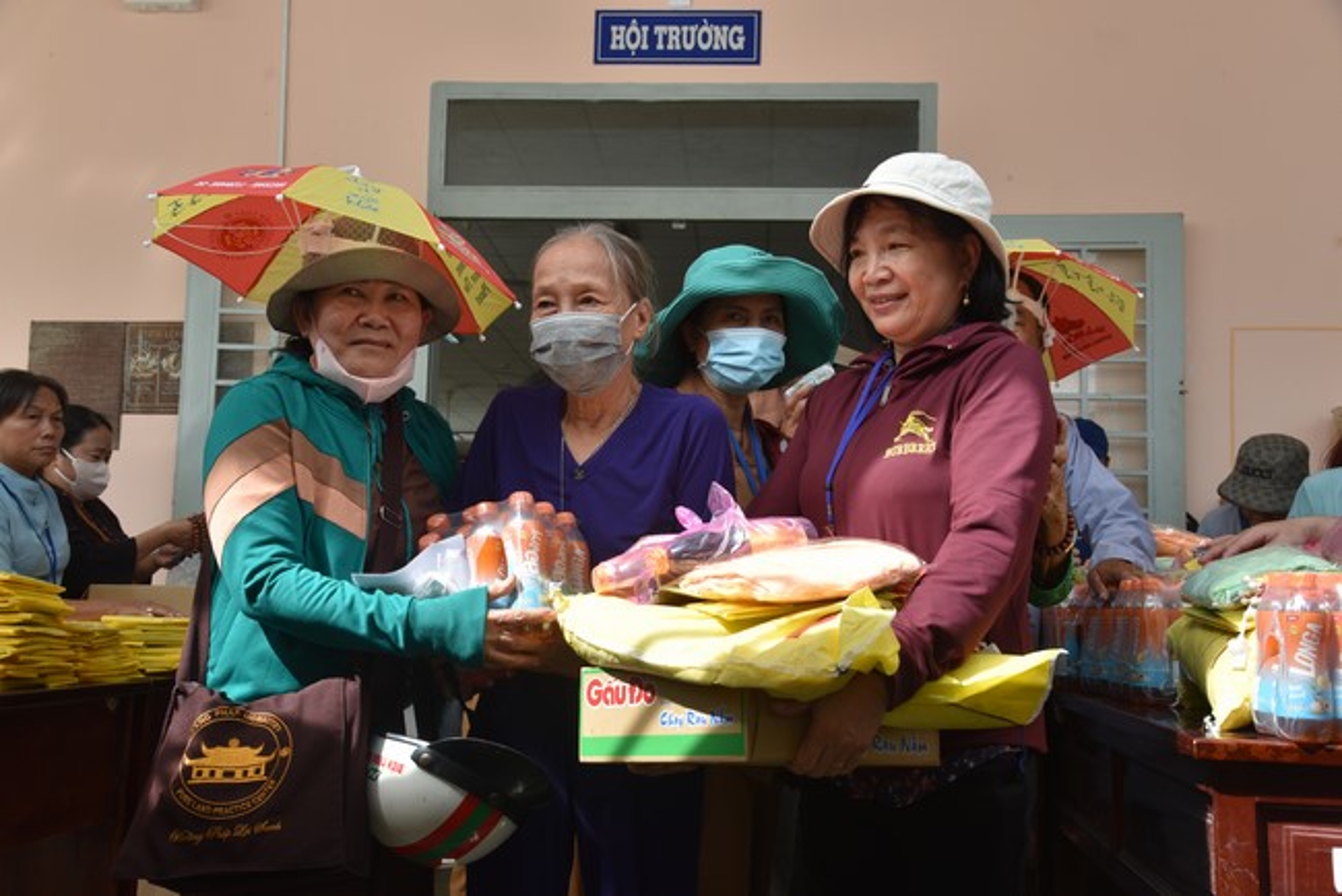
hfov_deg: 50.7
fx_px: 1417
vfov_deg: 35.1
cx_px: 671
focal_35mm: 38
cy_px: 448
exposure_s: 1/250
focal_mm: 38
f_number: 8
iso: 280
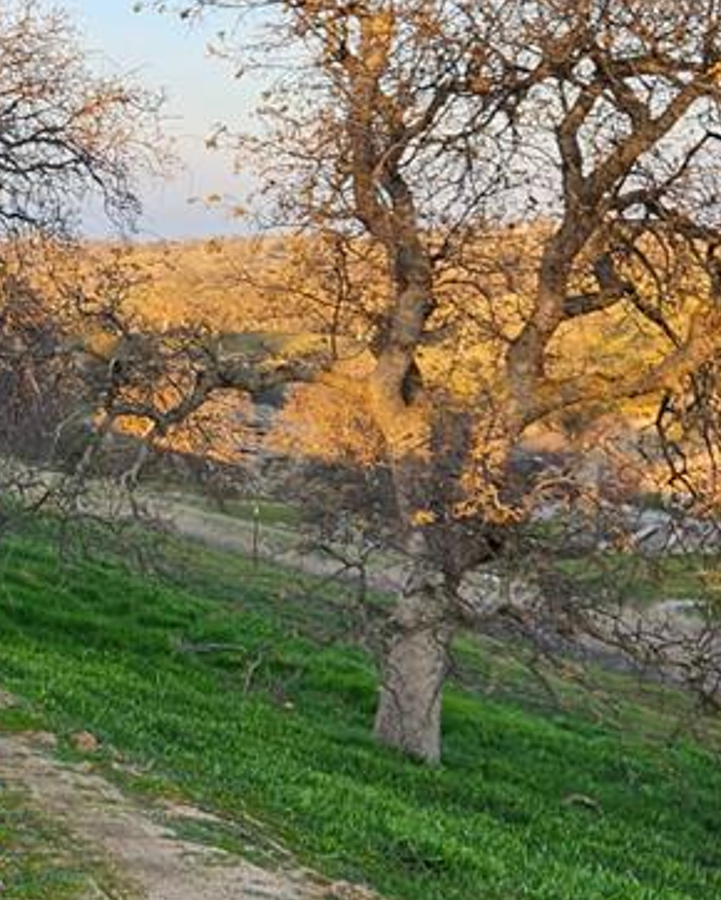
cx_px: -307
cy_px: 487
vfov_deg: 20.6
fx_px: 2479
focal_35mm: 93
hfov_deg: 15.5
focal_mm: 5.4
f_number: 1.8
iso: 25
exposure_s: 1/291
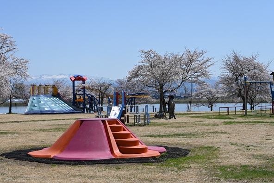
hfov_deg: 27.0
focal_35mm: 75
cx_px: 137
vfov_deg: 18.2
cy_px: 92
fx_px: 571
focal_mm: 50
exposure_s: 1/800
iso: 100
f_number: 6.3
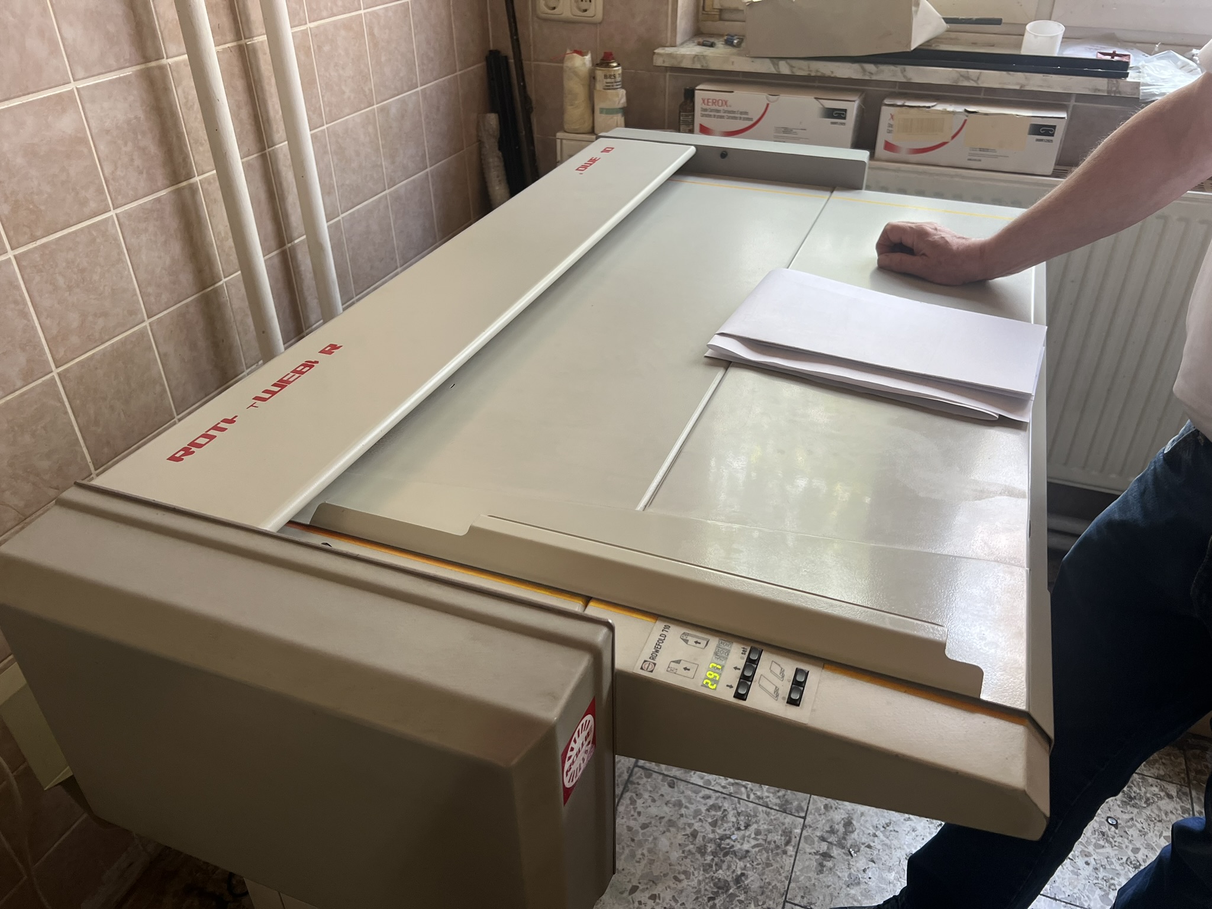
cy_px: 454
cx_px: 606
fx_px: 910
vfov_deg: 53.1
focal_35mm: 26
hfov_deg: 67.3
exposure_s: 1/121
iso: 125
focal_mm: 5.7
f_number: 1.5
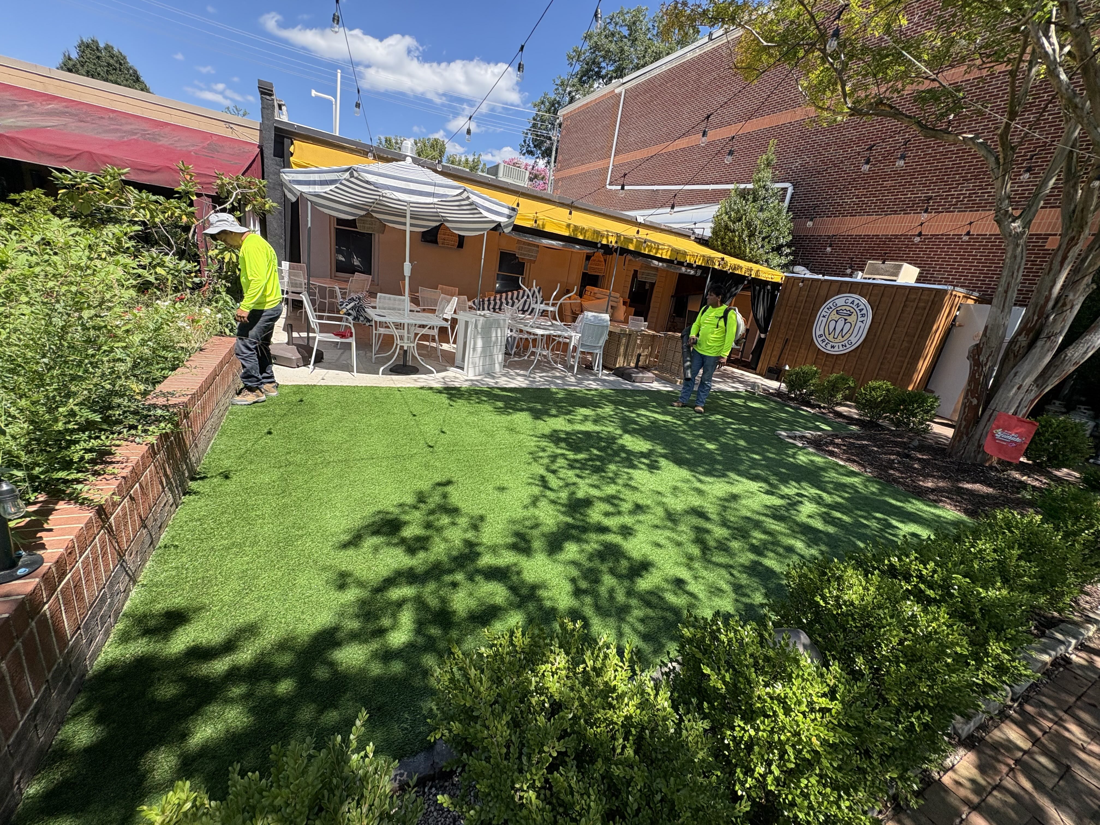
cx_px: 550
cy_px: 412
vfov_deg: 85.7
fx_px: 445
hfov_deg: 102.1
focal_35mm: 14
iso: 40
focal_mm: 2.22
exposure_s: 1/720
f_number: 2.2
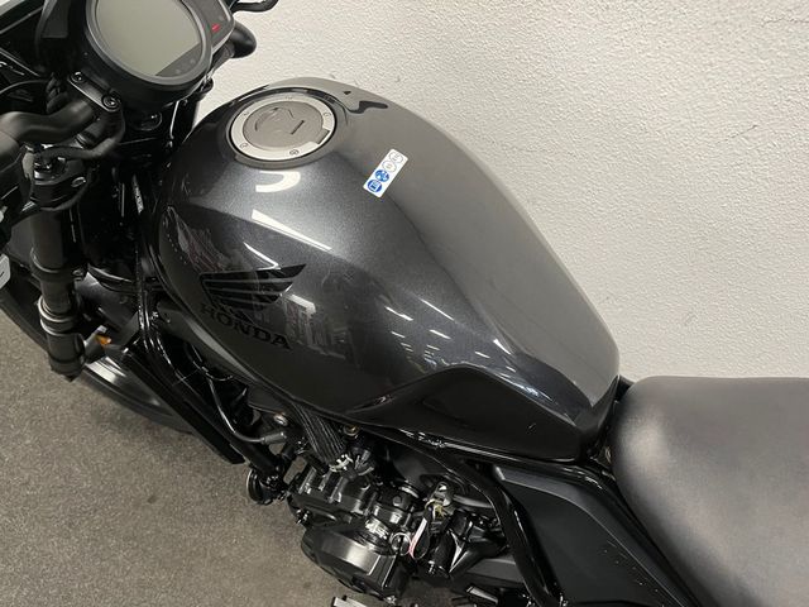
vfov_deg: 53.1
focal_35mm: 26
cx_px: 404
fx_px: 608
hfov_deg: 67.3
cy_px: 304
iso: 125
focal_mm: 5.1
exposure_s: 1/50
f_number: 1.6
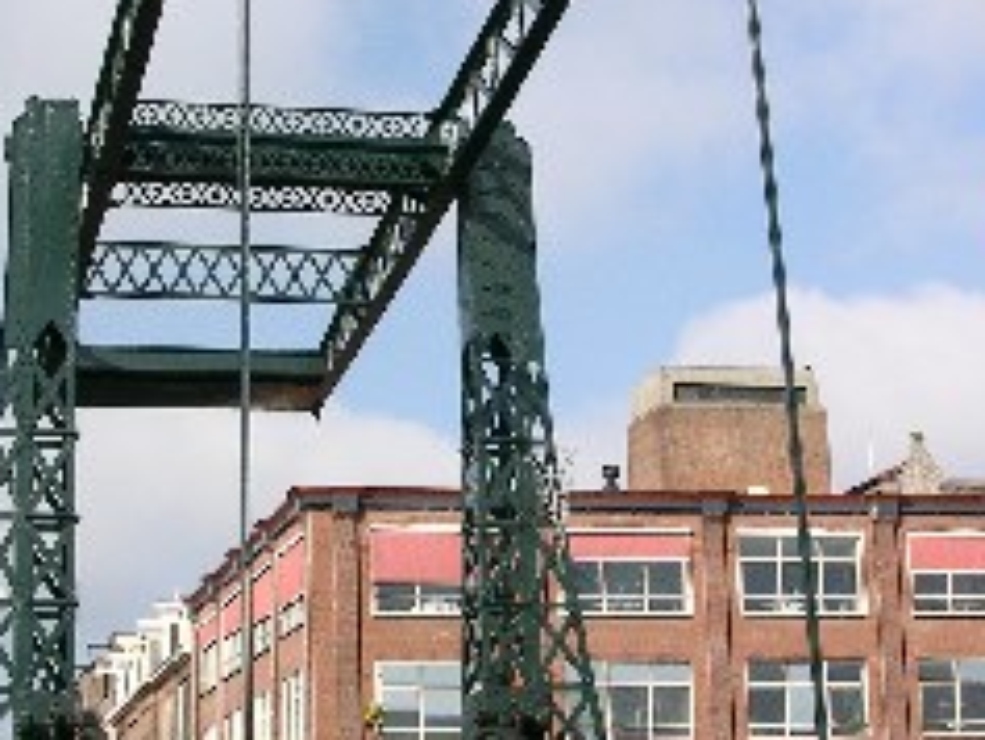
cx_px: 517
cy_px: 370
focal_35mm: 89
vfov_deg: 16.6
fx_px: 2534
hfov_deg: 22.0
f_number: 8
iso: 50
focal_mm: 9.2
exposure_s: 1/147
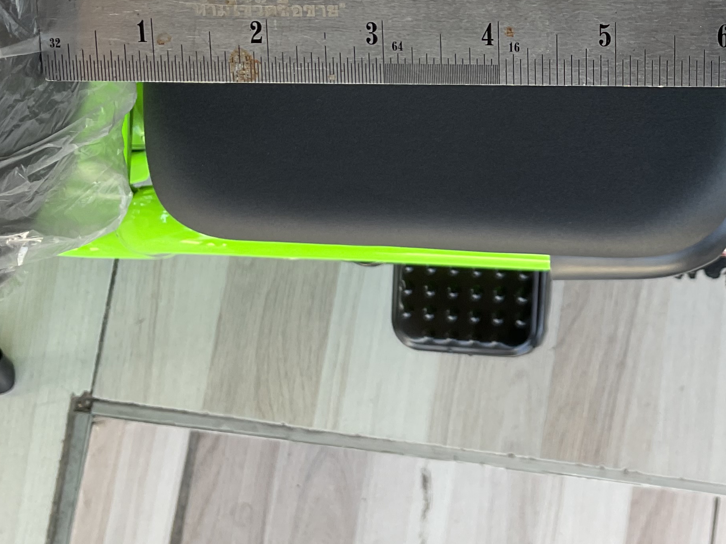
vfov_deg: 22.7
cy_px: 137
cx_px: 632
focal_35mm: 64
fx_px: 1342
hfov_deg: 29.2
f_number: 1.8
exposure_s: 1/100
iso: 20
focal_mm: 3
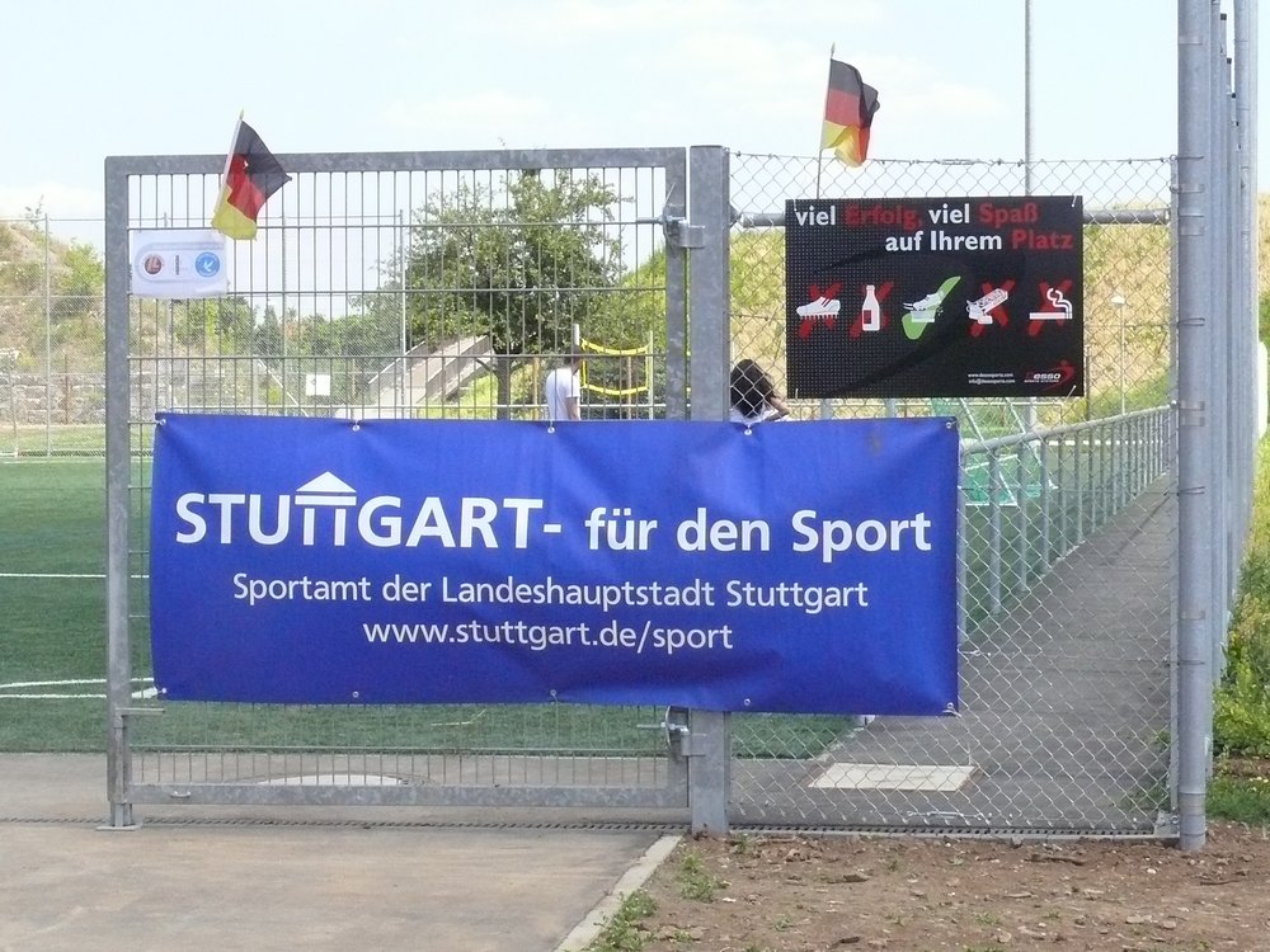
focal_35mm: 108
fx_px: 3962
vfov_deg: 13.7
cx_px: 635
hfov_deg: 18.2
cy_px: 476
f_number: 8
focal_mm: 16.1
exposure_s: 1/400
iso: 400
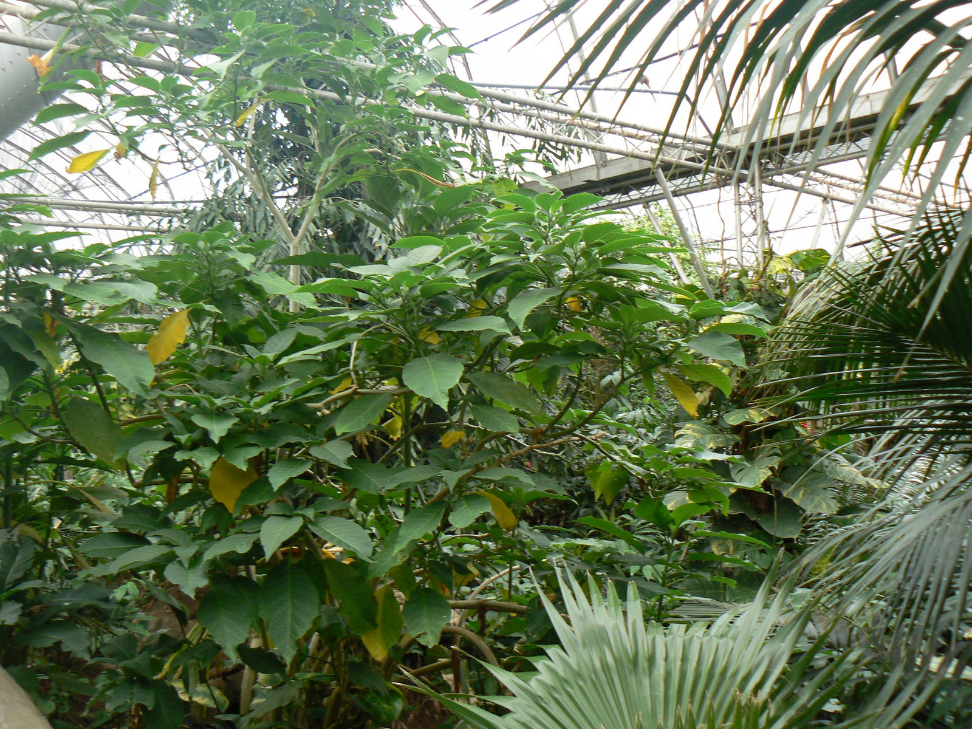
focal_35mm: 36
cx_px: 486
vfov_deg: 39.7
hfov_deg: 51.4
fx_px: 1011
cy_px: 364
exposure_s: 1/50
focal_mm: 6
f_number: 2.8
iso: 80
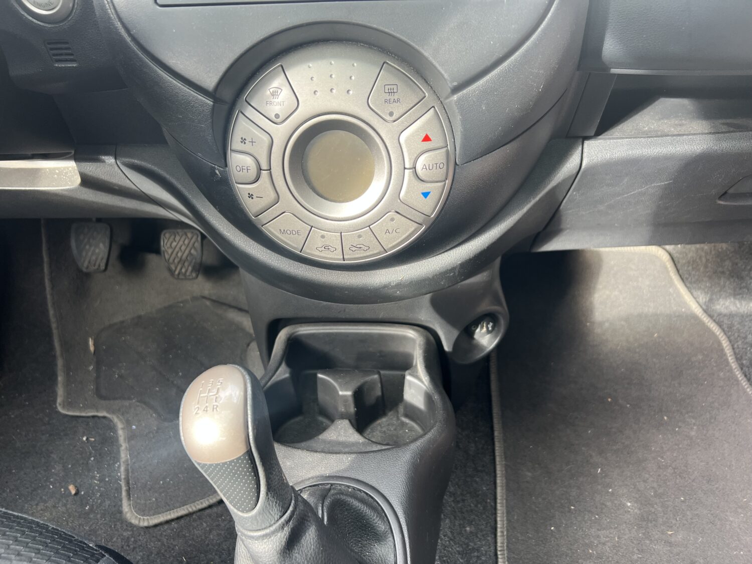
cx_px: 376
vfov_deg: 53.1
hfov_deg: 67.3
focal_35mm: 26
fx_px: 565
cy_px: 282
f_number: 1.5
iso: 80
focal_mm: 5.7
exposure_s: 1/121
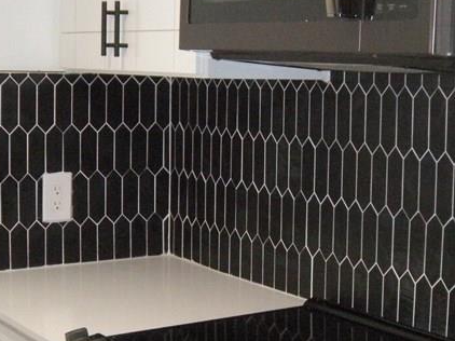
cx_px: 284
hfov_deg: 23.0
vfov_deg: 17.3
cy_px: 126
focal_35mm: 85
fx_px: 1117
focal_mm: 5.9
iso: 400
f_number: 3.8
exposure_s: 1/30
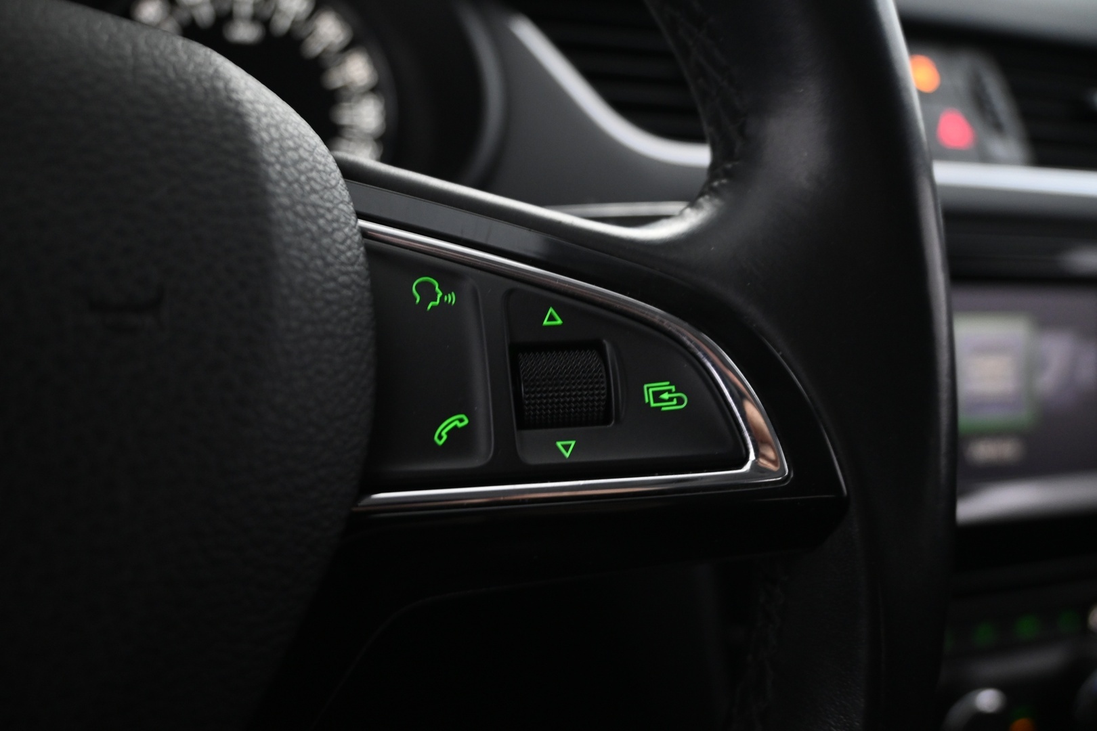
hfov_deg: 60.7
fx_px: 937
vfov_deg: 42.6
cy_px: 366
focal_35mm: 31
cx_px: 548
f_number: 3.8
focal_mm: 20.5
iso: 1600
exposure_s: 1/10
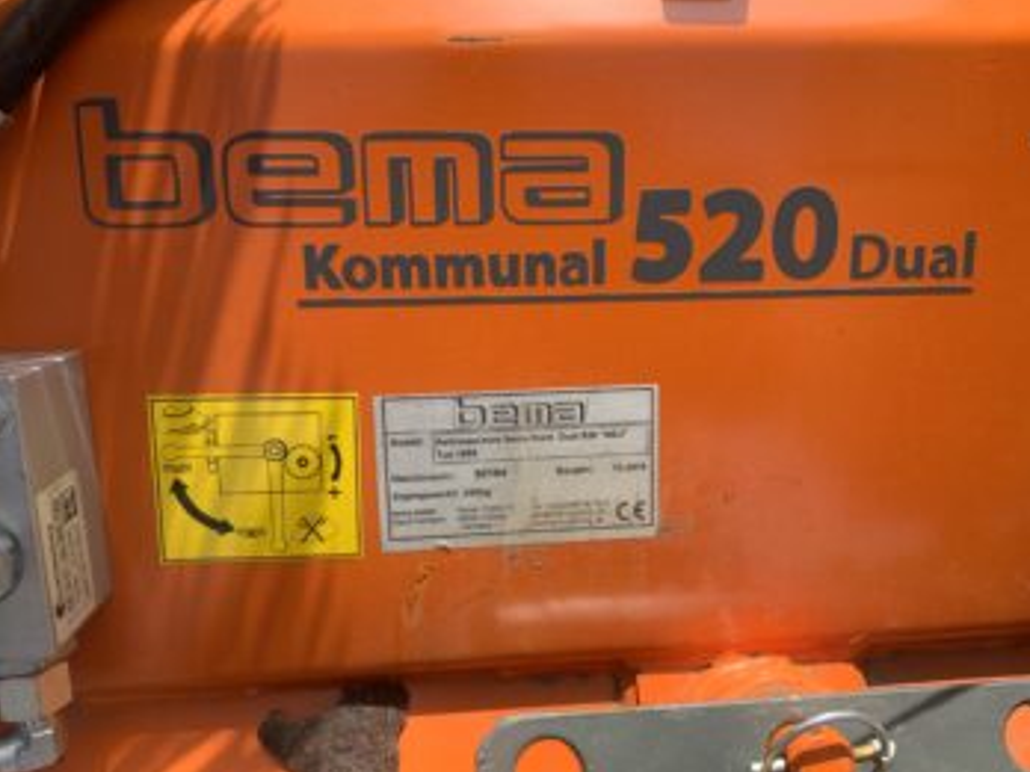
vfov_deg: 46.8
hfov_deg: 60.0
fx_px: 893
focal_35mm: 30
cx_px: 530
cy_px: 387
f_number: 1.8
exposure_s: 1/719
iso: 16
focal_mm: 3
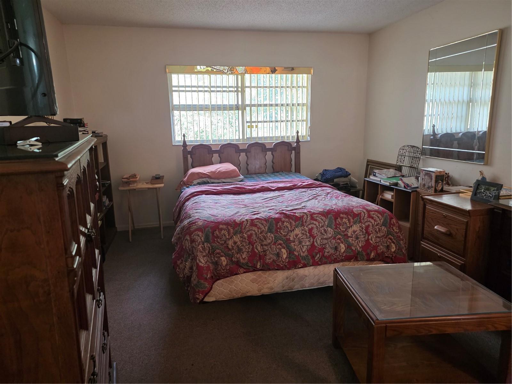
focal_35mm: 23
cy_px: 192
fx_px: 340
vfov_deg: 58.9
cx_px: 256
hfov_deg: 73.9
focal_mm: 6.25
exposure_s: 1/120
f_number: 1.7
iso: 640
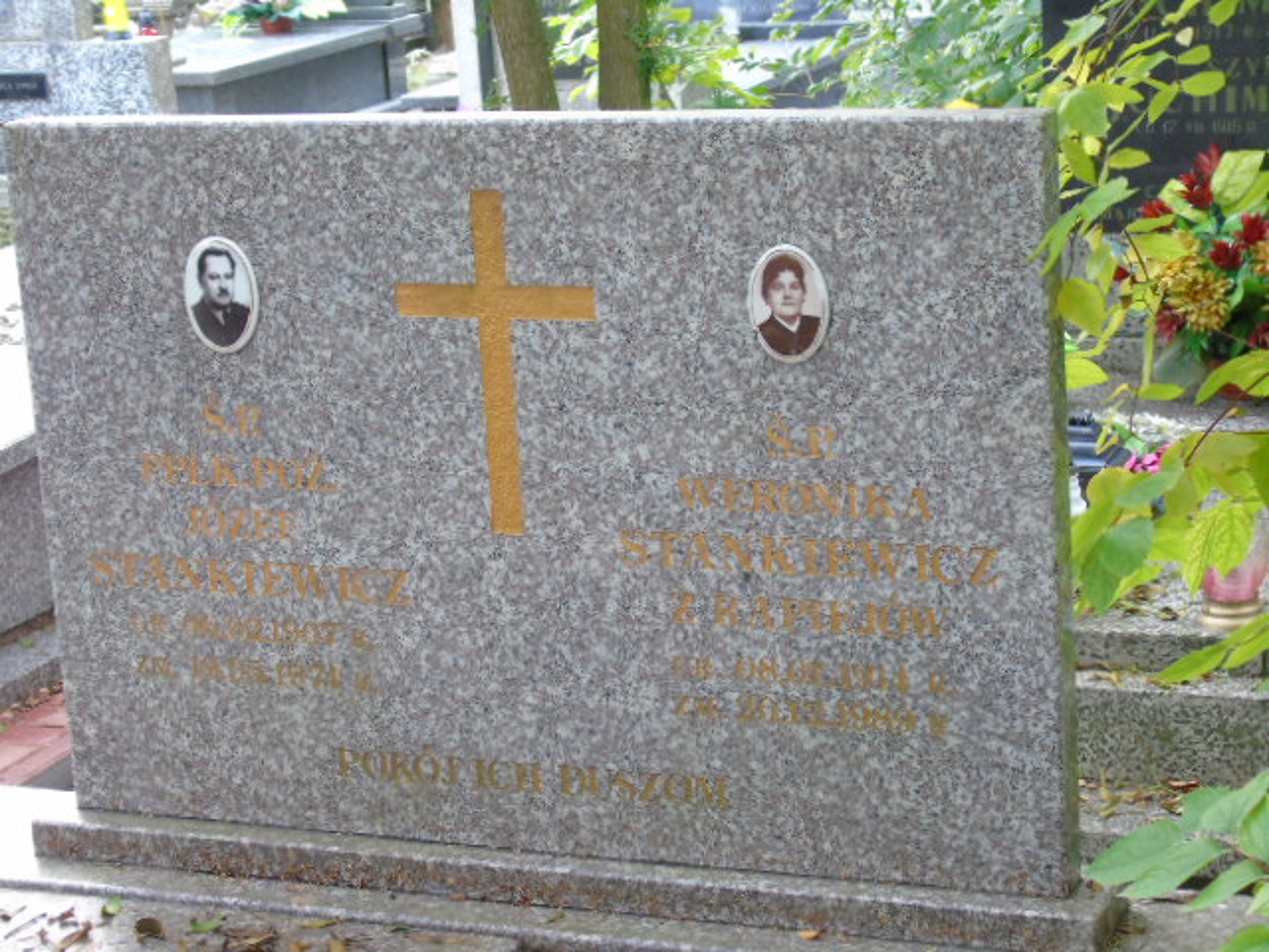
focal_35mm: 82
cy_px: 476
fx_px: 3006
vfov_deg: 18.0
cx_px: 634
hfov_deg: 23.8
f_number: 4.1
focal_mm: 15
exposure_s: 1/30
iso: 320
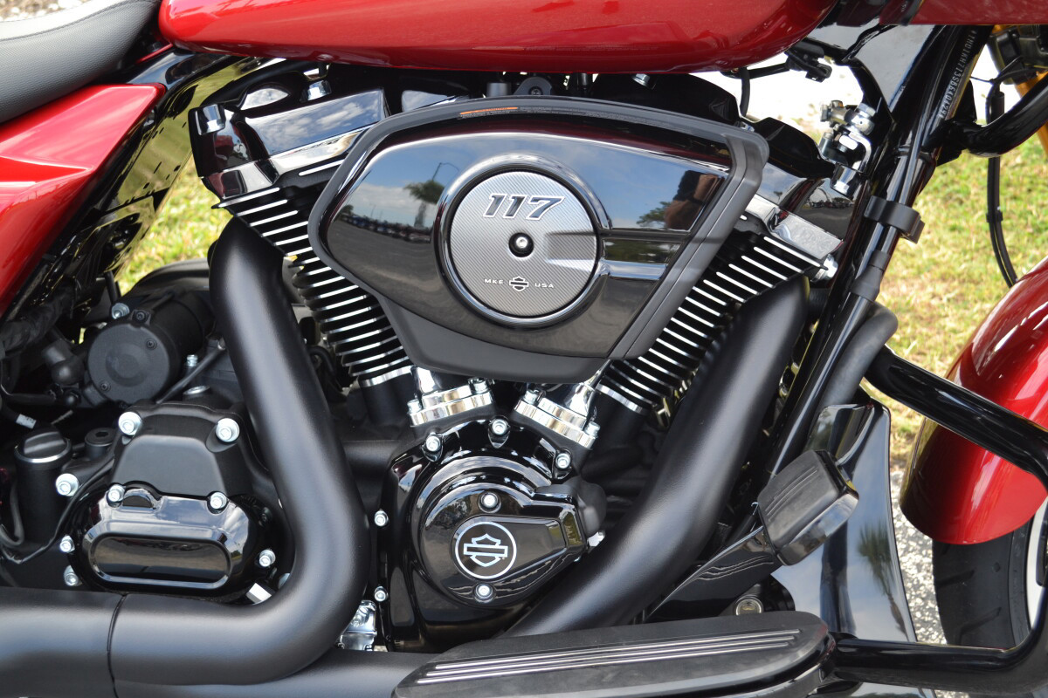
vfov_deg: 29.9
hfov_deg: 43.6
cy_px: 349
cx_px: 524
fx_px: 1310
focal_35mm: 45
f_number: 5.6
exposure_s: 1/125
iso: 360
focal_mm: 30
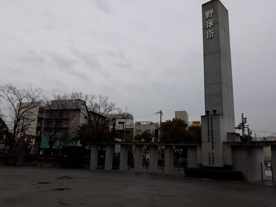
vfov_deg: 51.4
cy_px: 104
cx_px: 138
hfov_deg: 65.3
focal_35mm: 27
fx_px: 215
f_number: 1.7
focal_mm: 3.71
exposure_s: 1/802
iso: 40
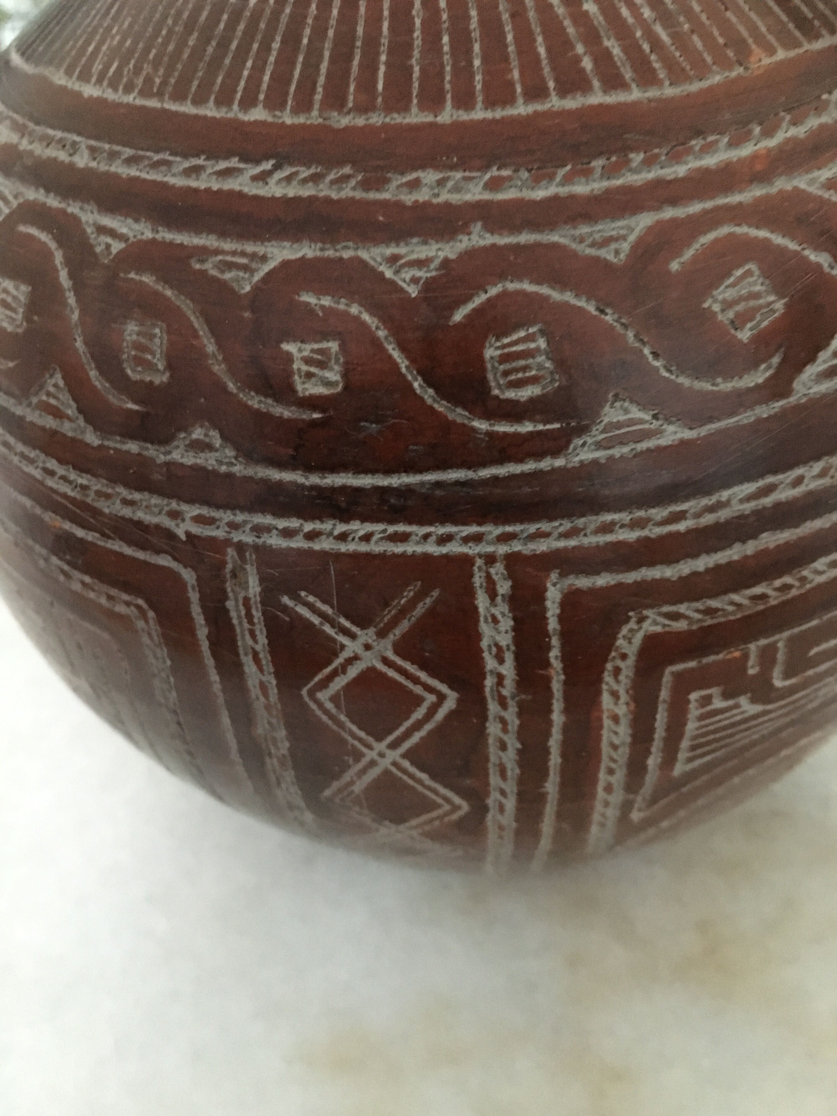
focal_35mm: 29
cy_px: 558
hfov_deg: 48.2
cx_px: 418
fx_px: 935
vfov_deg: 61.7
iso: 400
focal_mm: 4.15
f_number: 2.2
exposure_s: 1/17
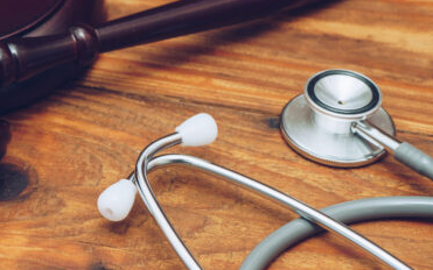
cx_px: 92
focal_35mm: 95
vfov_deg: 13.8
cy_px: 104
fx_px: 1121
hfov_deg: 21.6
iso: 100
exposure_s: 1/100
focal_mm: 54
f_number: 8
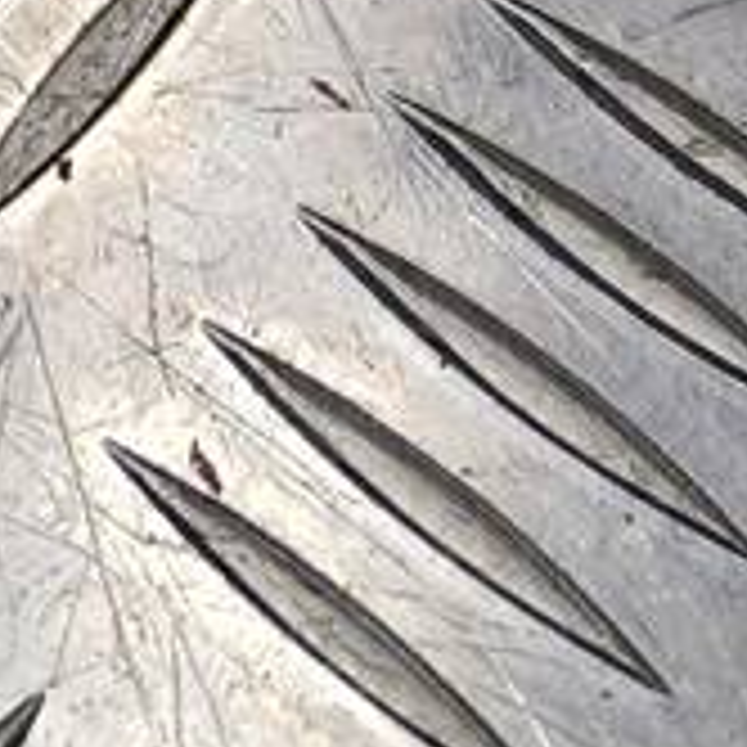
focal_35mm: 142
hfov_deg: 10.9
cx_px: -891
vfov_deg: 11.2
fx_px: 3467
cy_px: -716
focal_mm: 3.98
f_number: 1.8
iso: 25
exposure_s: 1/100
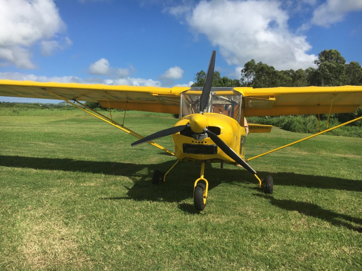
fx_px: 303
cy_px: 136
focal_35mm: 29
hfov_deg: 61.7
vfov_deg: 48.2
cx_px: 181
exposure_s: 1/2079
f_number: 2.2
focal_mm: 4.15
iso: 25
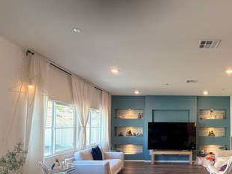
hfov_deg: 58.5
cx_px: 173
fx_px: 194
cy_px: 119
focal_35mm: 29
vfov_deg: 47.3
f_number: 2.2
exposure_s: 1/120
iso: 200
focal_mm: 2.22
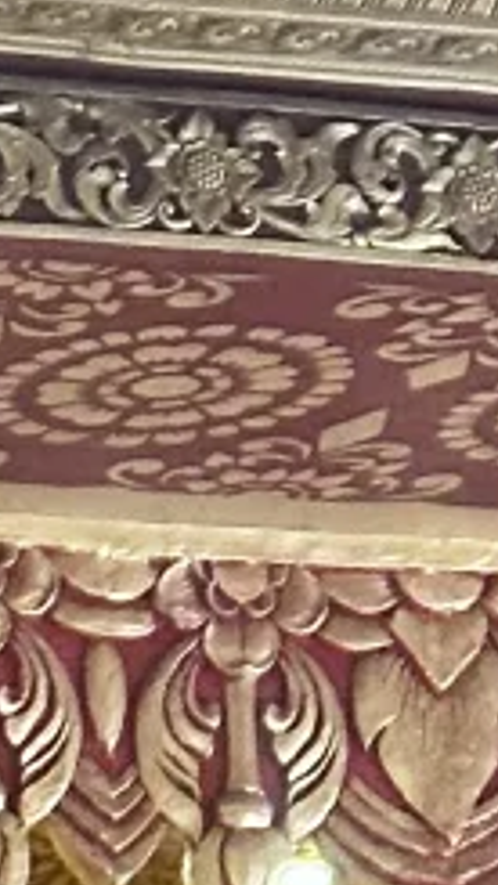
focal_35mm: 307
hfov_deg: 3.8
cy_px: 2128
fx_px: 7200
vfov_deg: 6.7
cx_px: -1007
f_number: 1.78
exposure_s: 1/25
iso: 500
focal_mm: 6.86
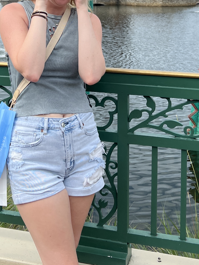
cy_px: 18
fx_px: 514
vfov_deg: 27.7
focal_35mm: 67
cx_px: 63
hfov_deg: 21.8
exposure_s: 1/5587
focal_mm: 5.7
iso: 50
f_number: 1.5
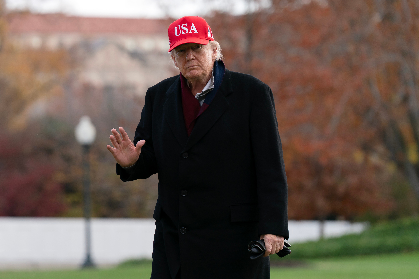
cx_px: 210
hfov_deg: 13.0
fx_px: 1839
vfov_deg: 8.7
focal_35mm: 158
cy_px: 140
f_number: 3.5
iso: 200
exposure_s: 1/640
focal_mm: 158
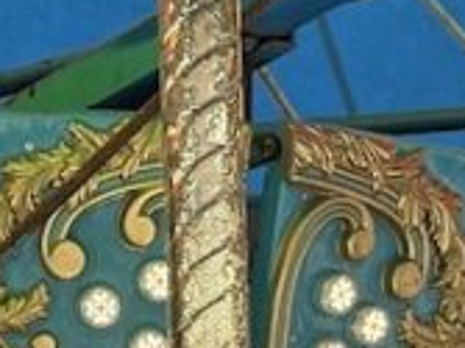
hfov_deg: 6.4
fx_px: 4121
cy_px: 951
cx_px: 56
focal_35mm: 307
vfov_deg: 4.7
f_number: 1.78
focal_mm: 6.86
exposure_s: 1/1120
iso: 64
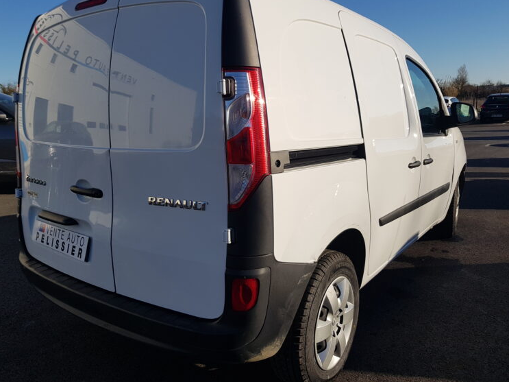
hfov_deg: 63.4
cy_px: 197
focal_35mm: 28
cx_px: 249
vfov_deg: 49.7
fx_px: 412
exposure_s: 1/3224
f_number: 1.7
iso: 40
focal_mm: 4.2
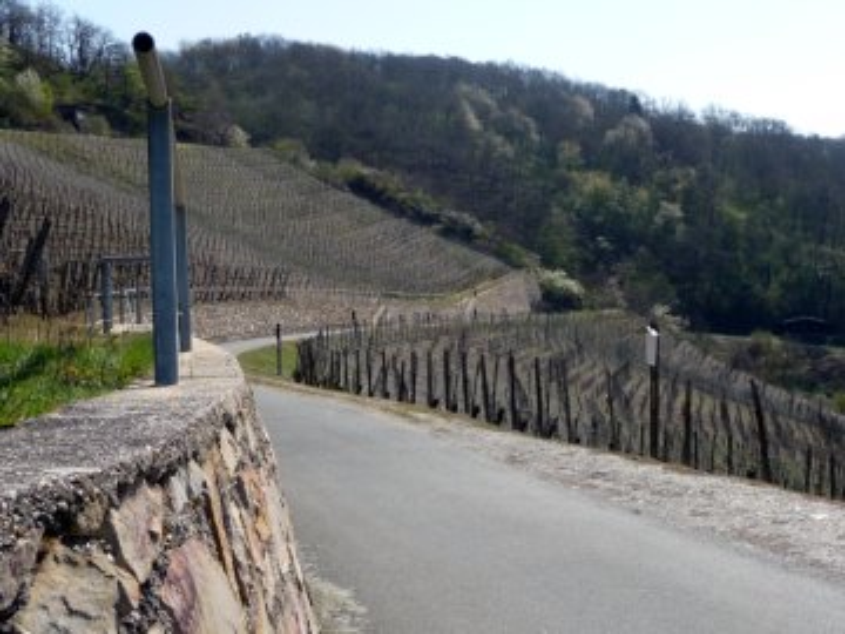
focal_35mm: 52
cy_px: 317
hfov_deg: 36.8
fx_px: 1269
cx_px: 422
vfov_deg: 28.0
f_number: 3.8
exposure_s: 1/800
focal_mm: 6.3
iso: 100
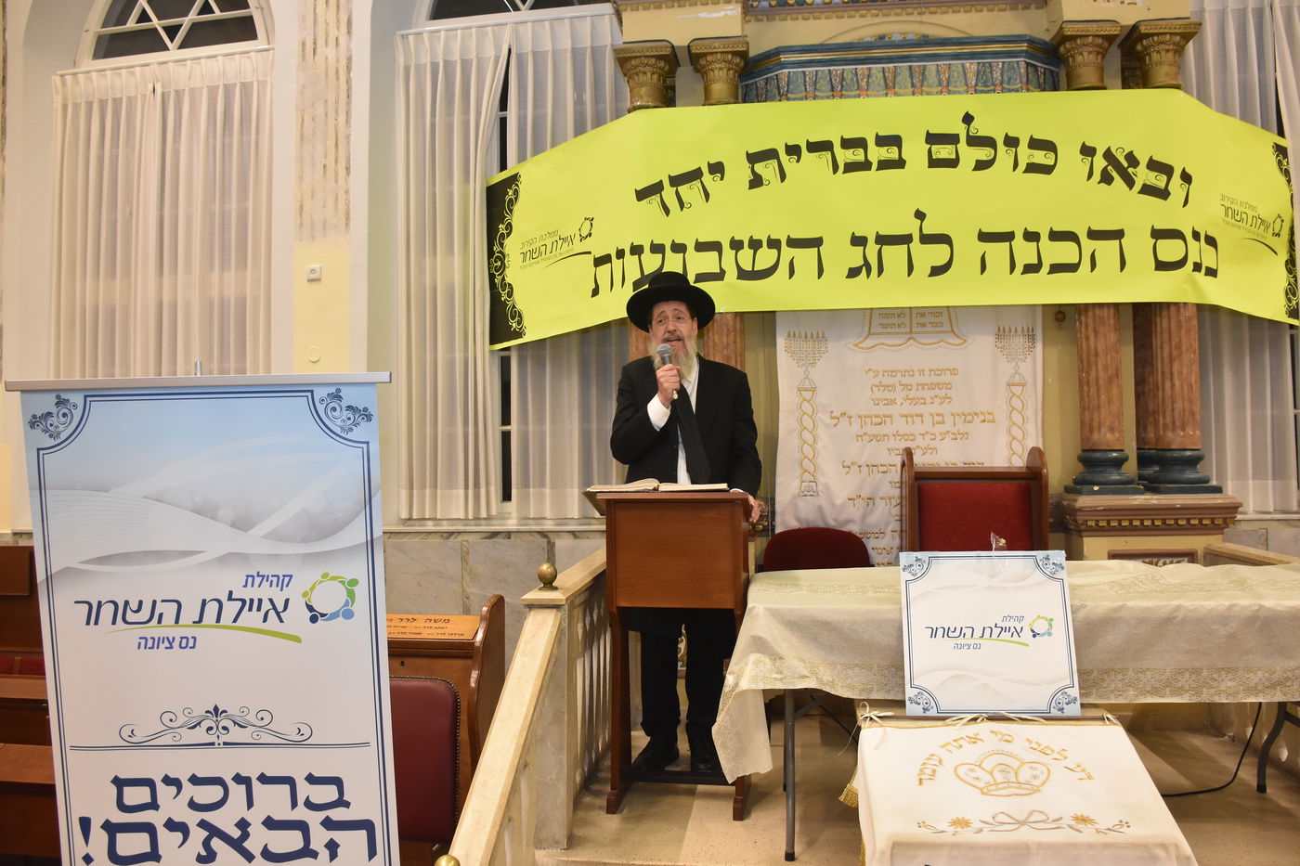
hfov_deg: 67.4
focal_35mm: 27
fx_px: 975
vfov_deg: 47.9
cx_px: 650
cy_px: 433
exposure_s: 1/100
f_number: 5.6
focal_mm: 18
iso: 1600
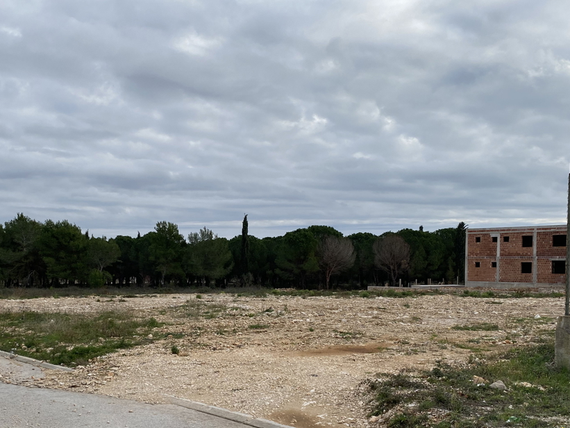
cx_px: 226
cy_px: 306
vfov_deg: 37.1
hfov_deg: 48.7
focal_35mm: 38
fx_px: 626
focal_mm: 4.25
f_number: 1.8
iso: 32
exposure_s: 1/1901
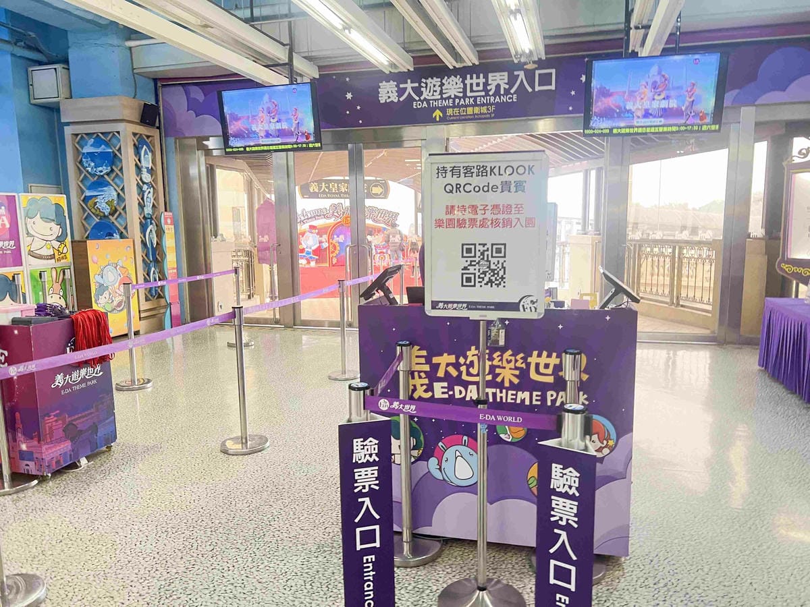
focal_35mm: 26
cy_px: 304
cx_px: 405
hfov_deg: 67.3
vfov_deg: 53.1
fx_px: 608
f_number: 1.5
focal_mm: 5.7
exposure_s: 1/60
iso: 200
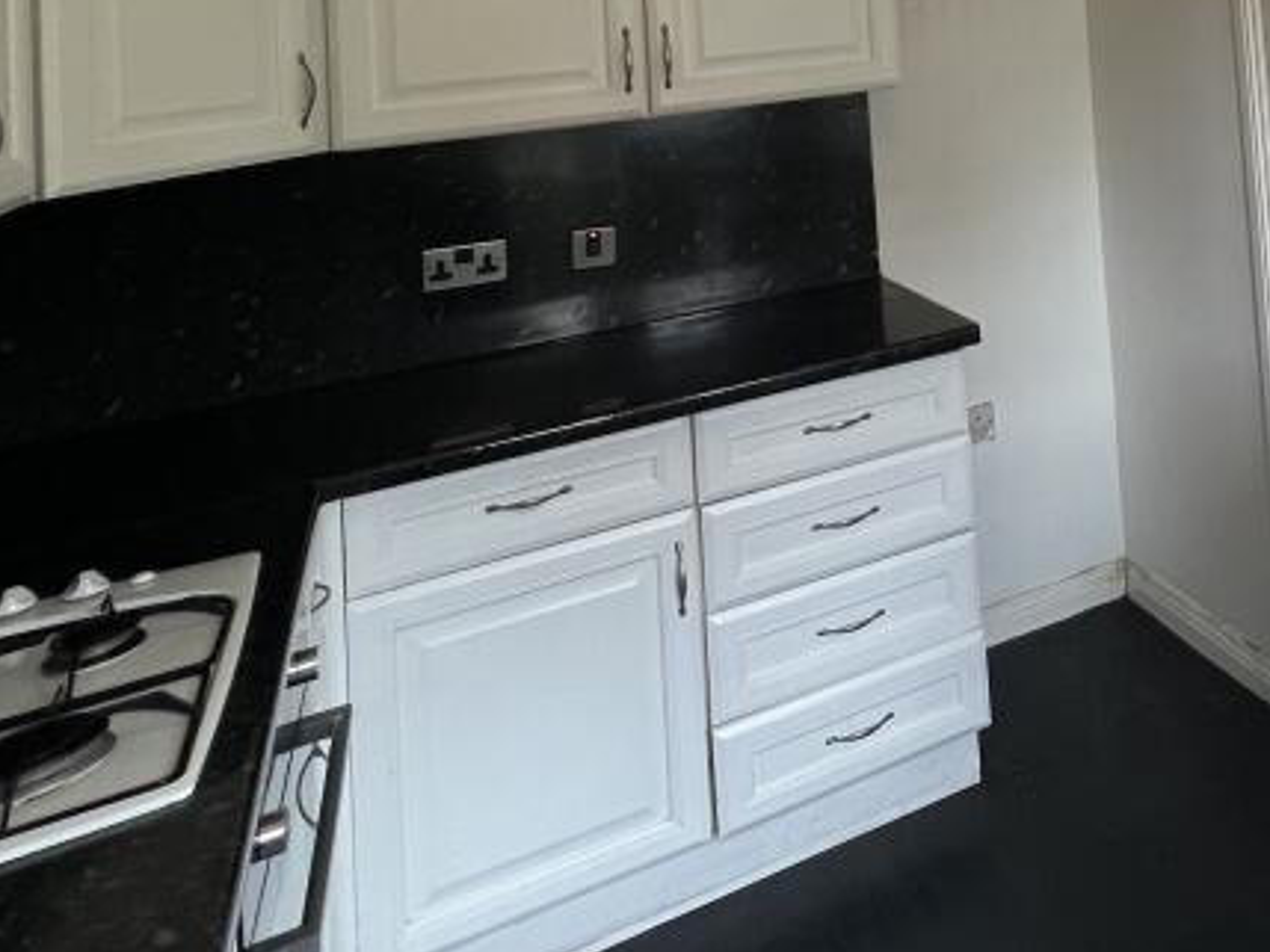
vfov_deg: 38.3
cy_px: -77
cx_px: 1178
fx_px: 1138
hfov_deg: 50.6
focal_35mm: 31
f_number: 1.8
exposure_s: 1/50
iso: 125
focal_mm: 1.57
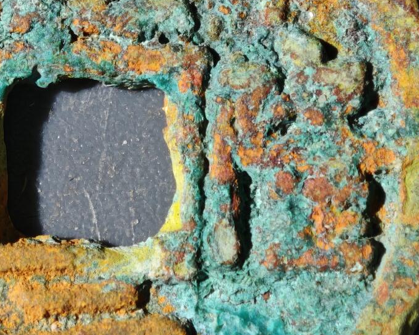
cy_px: 113
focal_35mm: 275
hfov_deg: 7.0
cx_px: 71
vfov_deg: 5.6
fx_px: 3411
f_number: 2
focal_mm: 9
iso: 320
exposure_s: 1/100
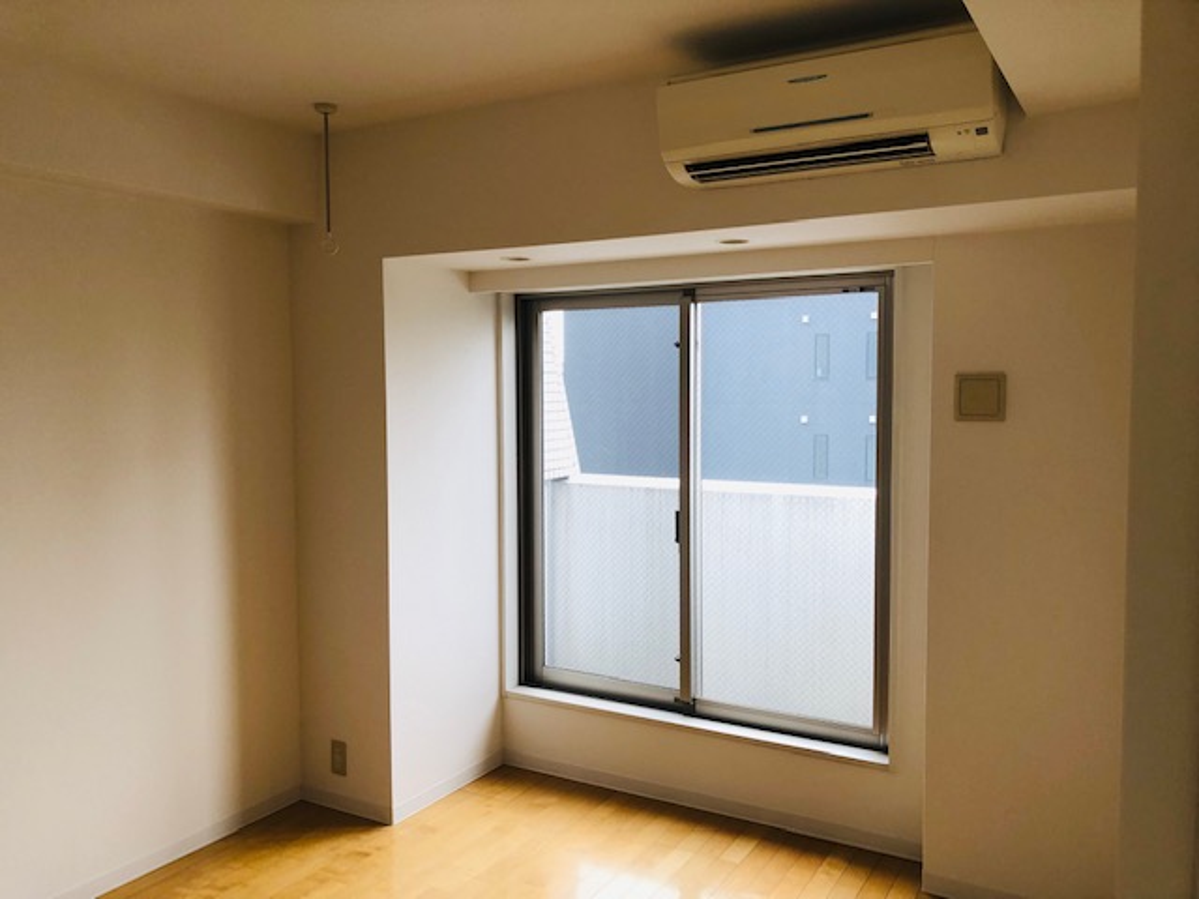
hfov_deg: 63.4
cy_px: 450
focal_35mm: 28
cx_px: 600
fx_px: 970
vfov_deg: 49.7
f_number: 1.8
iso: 40
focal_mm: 3.99
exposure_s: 1/100
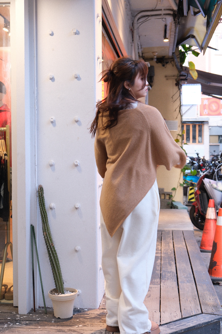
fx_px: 499
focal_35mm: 54
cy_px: 167
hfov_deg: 25.1
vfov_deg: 36.9
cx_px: 111
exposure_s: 1/52
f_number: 4
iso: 1000
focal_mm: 35.8
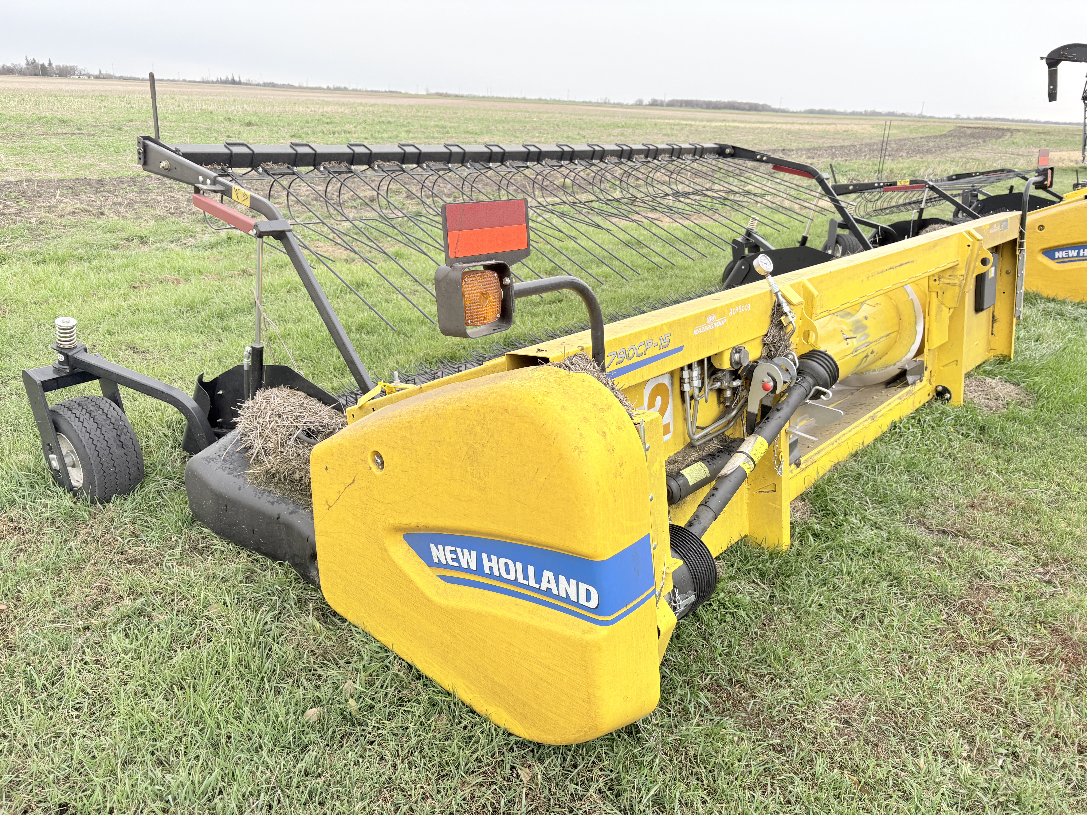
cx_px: 544
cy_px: 408
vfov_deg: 53.1
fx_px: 816
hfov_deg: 67.3
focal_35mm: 26
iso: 40
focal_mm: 5.96
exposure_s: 1/147
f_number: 1.6
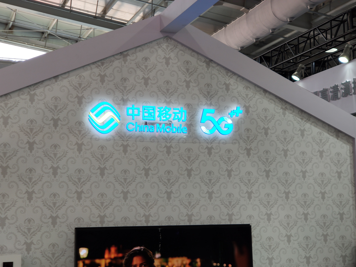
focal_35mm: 59
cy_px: 134
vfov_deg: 24.8
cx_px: 178
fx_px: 607
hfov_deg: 32.7
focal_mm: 6.22
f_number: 2.2
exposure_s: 1/100
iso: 108
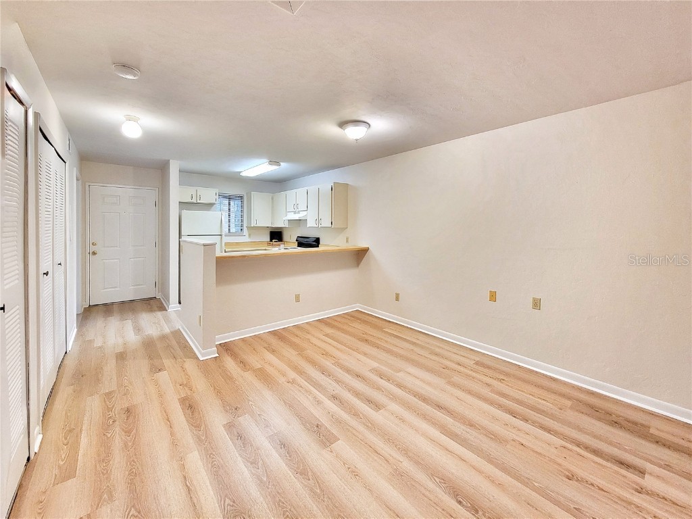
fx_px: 260
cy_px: 260
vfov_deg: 89.9
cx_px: 346
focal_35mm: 13
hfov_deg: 106.2
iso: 400
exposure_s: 1/30
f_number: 2.2
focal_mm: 2.2
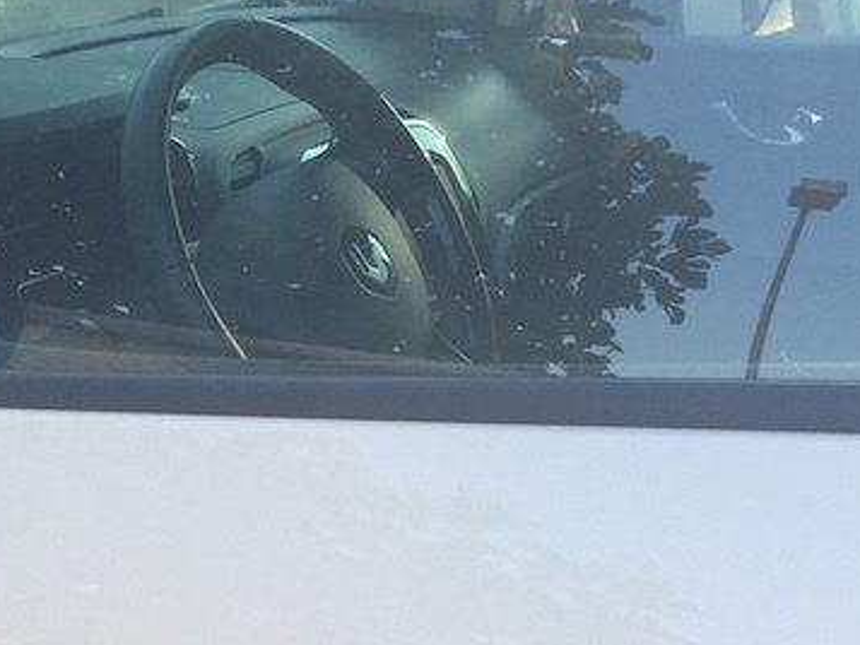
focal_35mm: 78
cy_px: 761
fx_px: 1938
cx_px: 7
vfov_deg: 18.0
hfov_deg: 24.0
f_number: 2.2
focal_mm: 4.15
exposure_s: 1/168
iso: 32
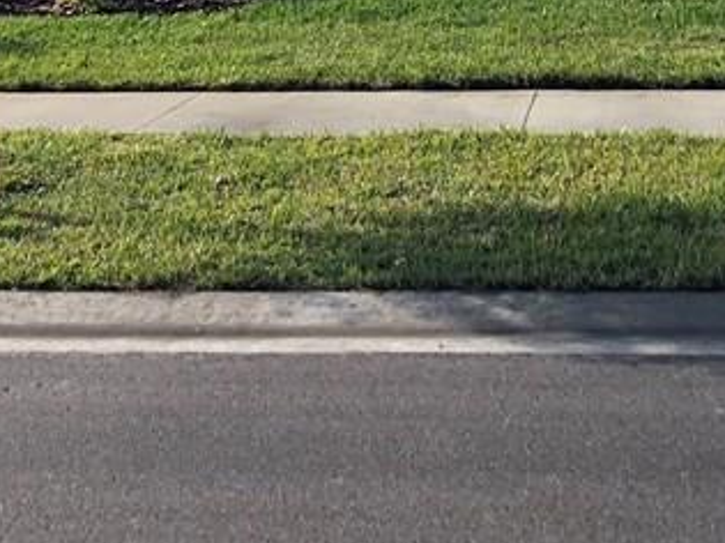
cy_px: -193
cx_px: 601
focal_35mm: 91
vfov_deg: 15.3
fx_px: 1905
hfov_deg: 21.2
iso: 20
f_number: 1.8
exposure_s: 1/1372
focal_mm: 3.99
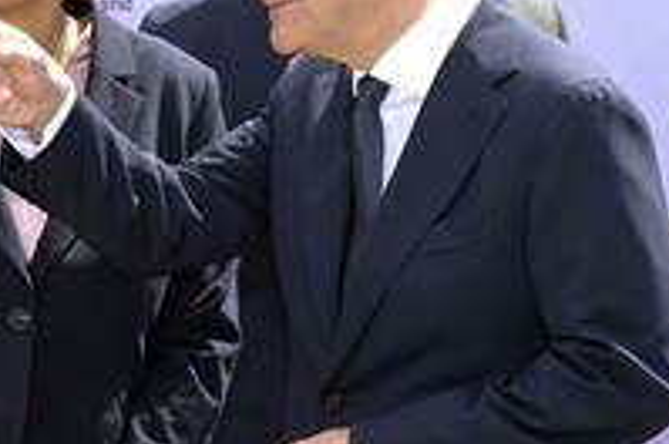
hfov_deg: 12.1
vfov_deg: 8.0
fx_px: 3154
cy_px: 202
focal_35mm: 170
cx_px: 190
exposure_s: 1/250
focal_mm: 75
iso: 400
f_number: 7.1
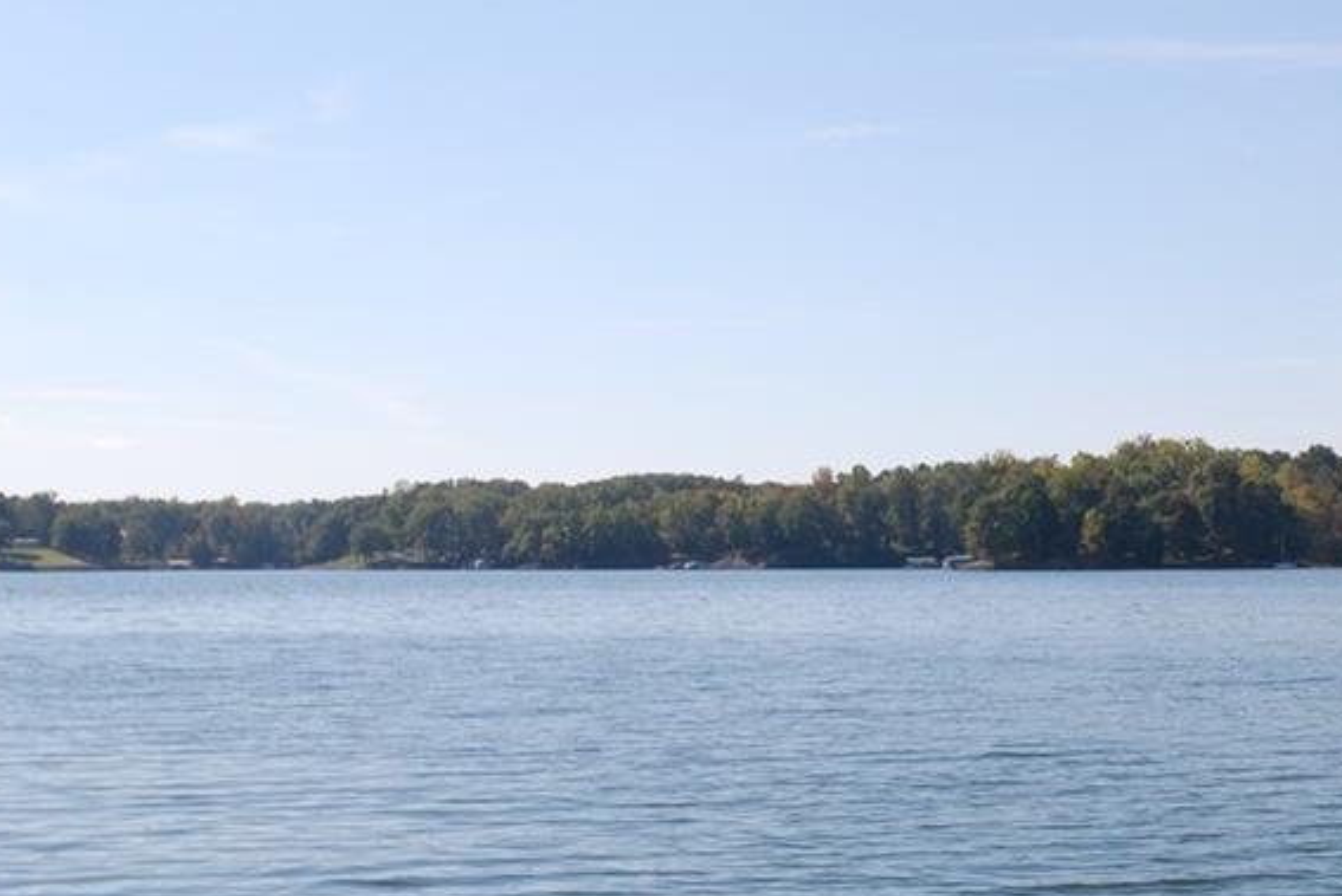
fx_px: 2425
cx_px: 1146
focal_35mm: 65
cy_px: 463
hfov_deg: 29.9
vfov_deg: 21.0
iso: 100
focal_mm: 24
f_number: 8
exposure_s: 1/200
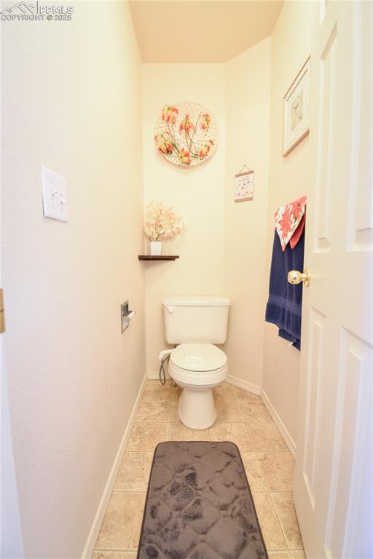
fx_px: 233
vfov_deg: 100.4
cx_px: 186
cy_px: 280
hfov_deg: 77.3
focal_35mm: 15
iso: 320
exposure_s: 1.6
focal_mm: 10
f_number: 8
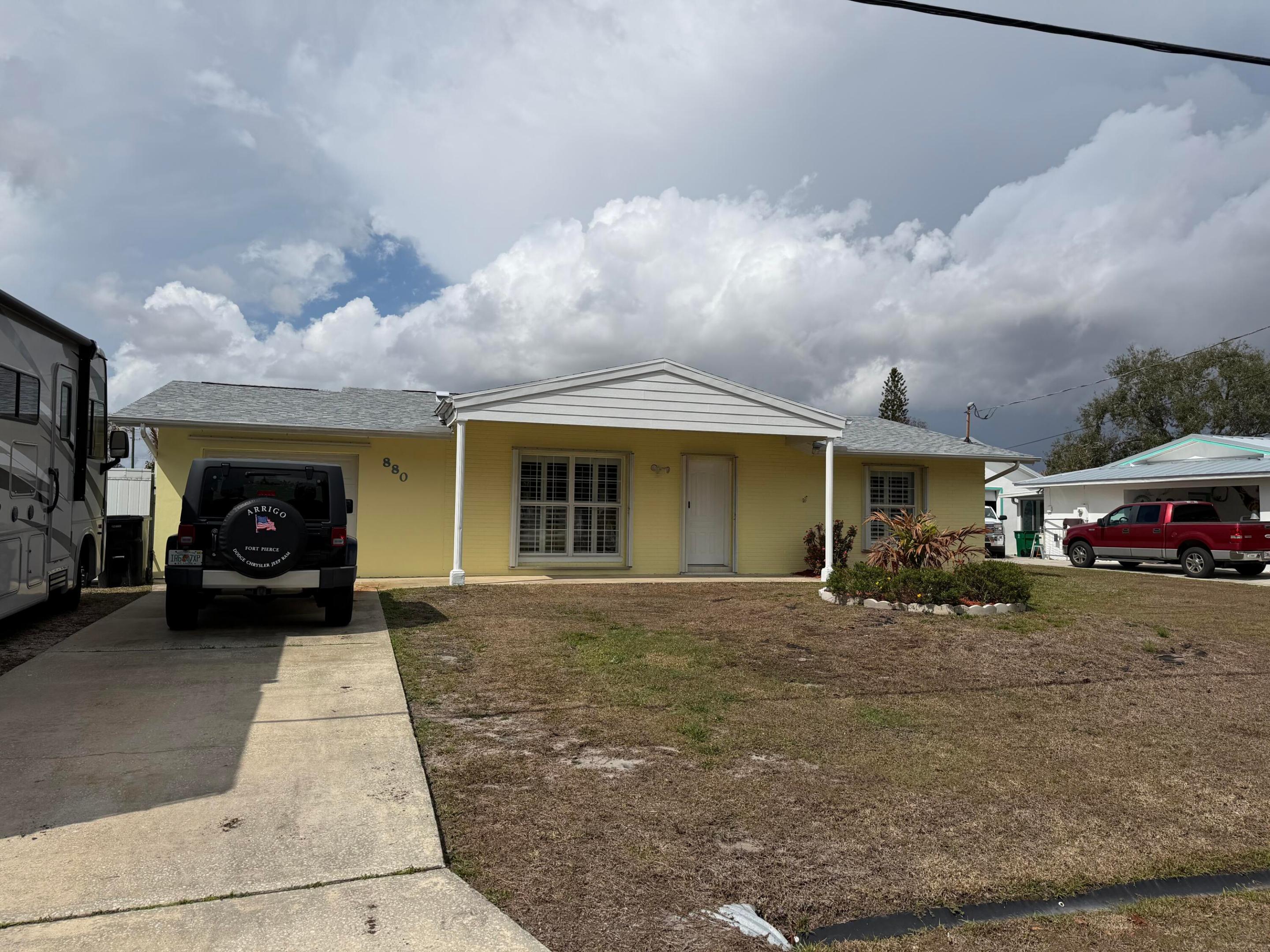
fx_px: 881
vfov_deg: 56.8
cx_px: 635
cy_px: 476
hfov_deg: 71.6
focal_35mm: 24
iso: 80
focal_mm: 6.76
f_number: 1.78
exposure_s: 1/17544
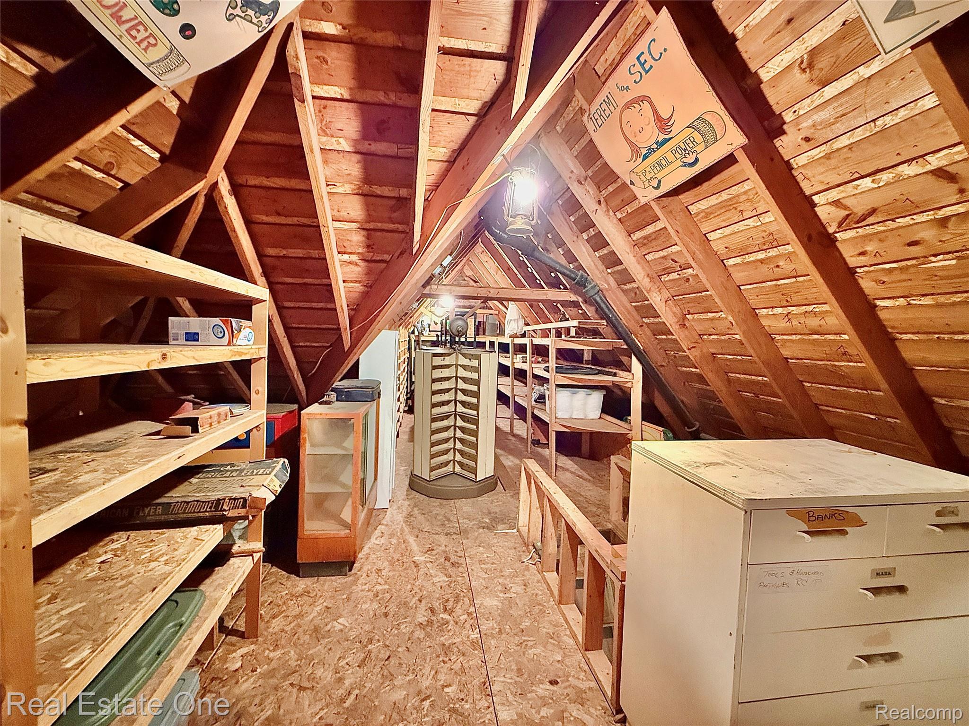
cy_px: 363
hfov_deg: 102.1
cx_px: 484
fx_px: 392
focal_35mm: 14
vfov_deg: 85.7
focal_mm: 2.22
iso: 1250
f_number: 2.2
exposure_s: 1/40
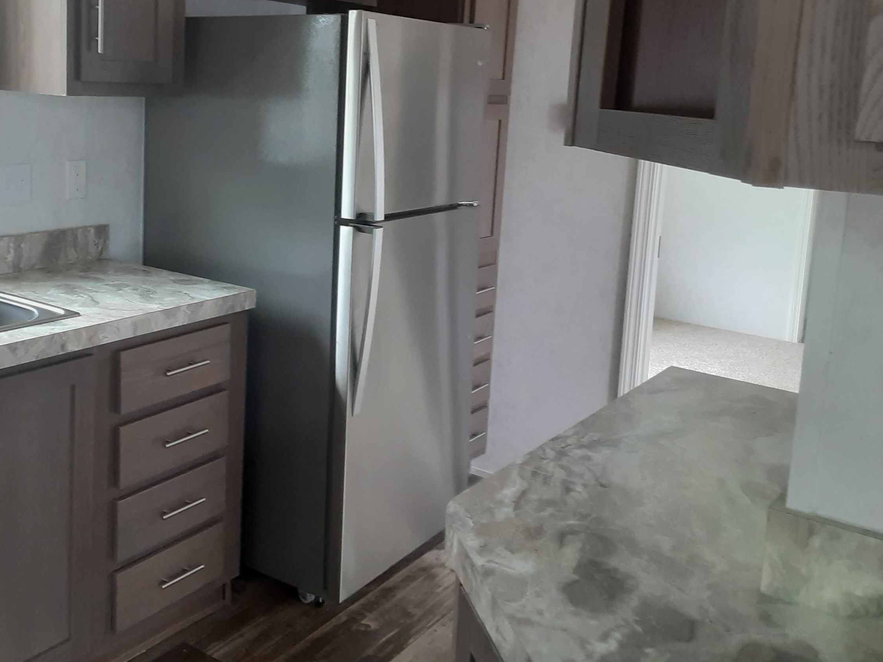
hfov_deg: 49.5
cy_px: 210
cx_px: 312
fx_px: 944
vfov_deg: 38.1
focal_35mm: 37
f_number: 1.9
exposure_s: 1/60
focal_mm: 2.91
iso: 125
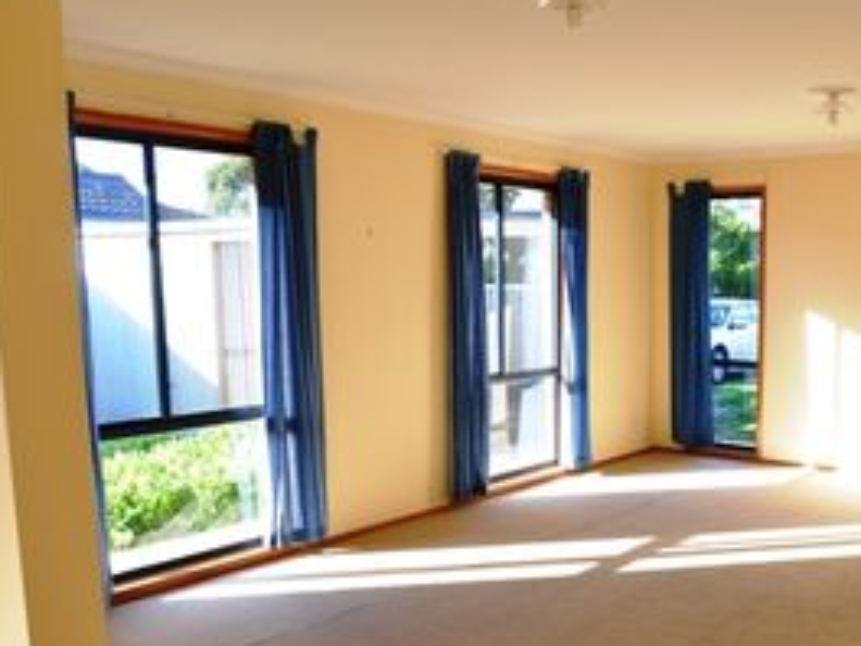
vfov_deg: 39.3
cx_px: 672
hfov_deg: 48.8
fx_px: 895
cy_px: 416
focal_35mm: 36
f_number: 5.6
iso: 400
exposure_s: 1/125
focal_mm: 14
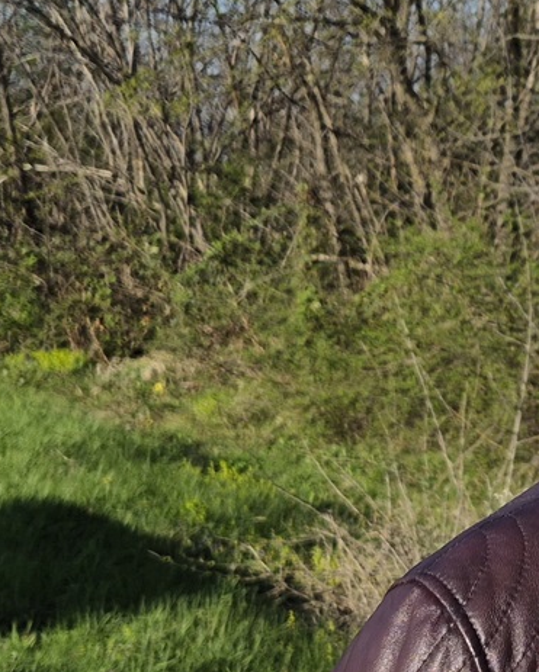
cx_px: 806
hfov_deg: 15.3
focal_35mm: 93
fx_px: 1853
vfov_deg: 20.6
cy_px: 298
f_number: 1.8
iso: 25
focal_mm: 5.4
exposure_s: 1/3600
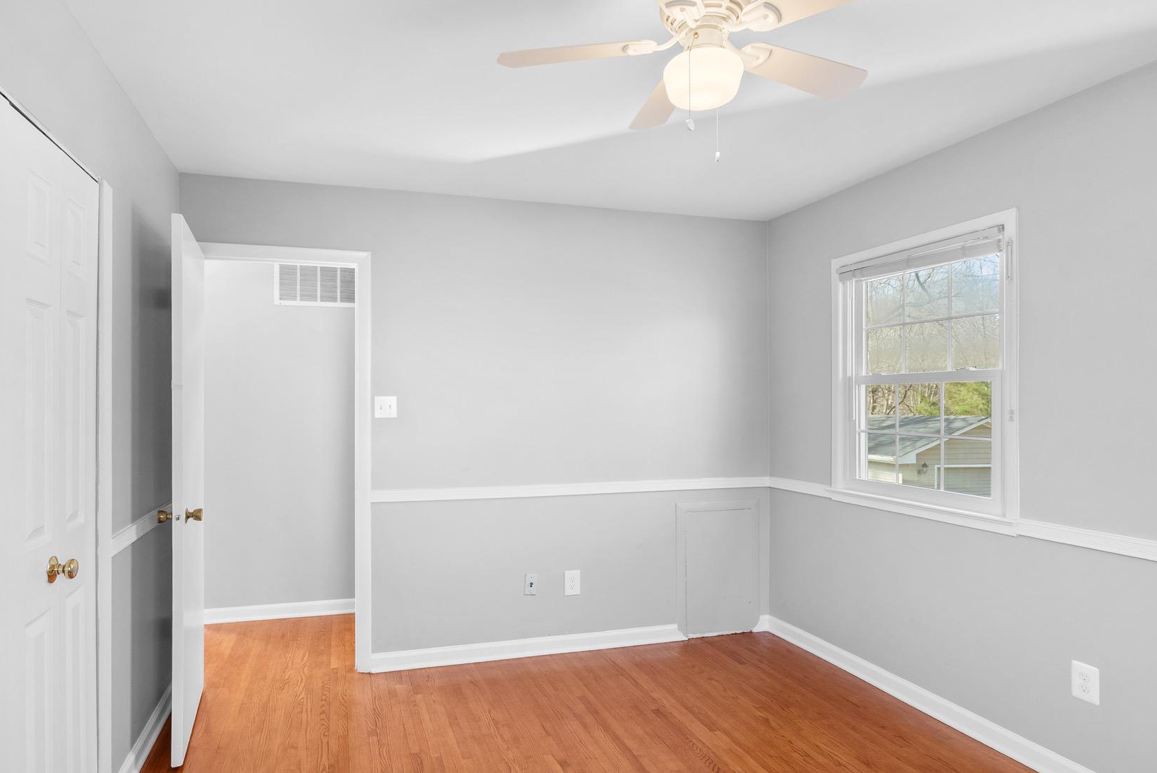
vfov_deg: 61.9
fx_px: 643
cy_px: 410
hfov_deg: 83.7
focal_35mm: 20
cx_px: 518
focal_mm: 16
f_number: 8
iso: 800
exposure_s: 1/6
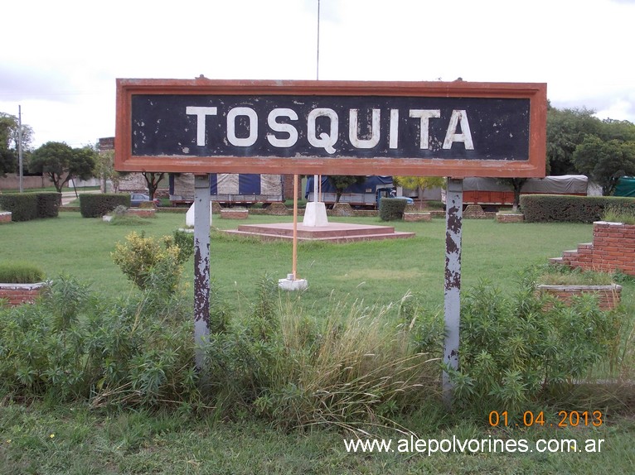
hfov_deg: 43.9
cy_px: 238
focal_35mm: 43
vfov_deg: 33.6
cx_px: 318
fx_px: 789
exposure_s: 1/250
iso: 80
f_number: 3.3
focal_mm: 6.1
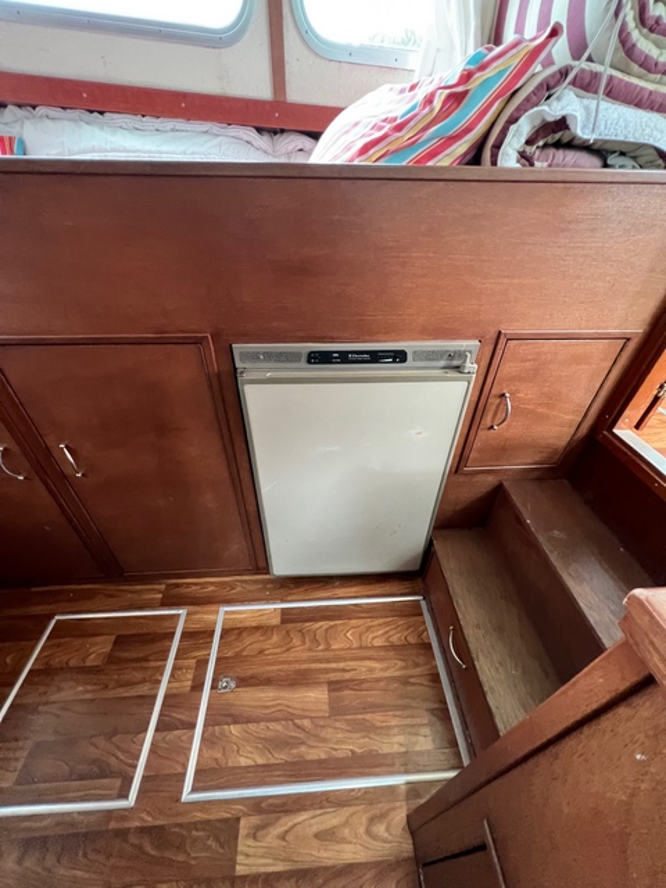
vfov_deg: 106.2
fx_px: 333
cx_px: 333
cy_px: 444
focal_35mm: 13
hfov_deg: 89.9
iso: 500
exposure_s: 1/60
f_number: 1.8
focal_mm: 1.57
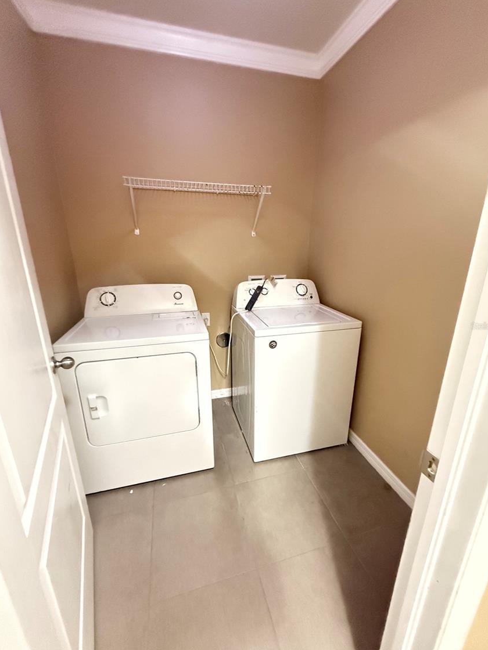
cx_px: 251
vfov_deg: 98.2
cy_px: 326
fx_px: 282
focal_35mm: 15
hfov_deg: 81.7
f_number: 2.2
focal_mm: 2.22
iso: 1600
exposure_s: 1/30
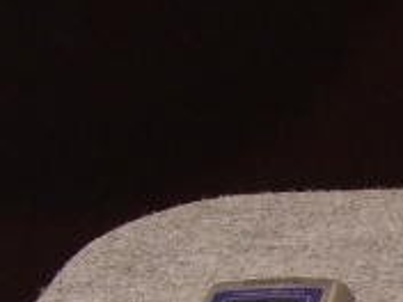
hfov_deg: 13.0
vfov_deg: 10.3
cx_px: 714
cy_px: 487
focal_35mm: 138
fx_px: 1607
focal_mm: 7.9
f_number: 2.8
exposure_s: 1/30
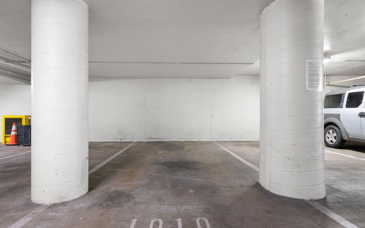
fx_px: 199
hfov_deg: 85.0
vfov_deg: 59.7
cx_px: 177
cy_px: 117
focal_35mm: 20
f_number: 6.3
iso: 320
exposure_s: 1.3
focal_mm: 19
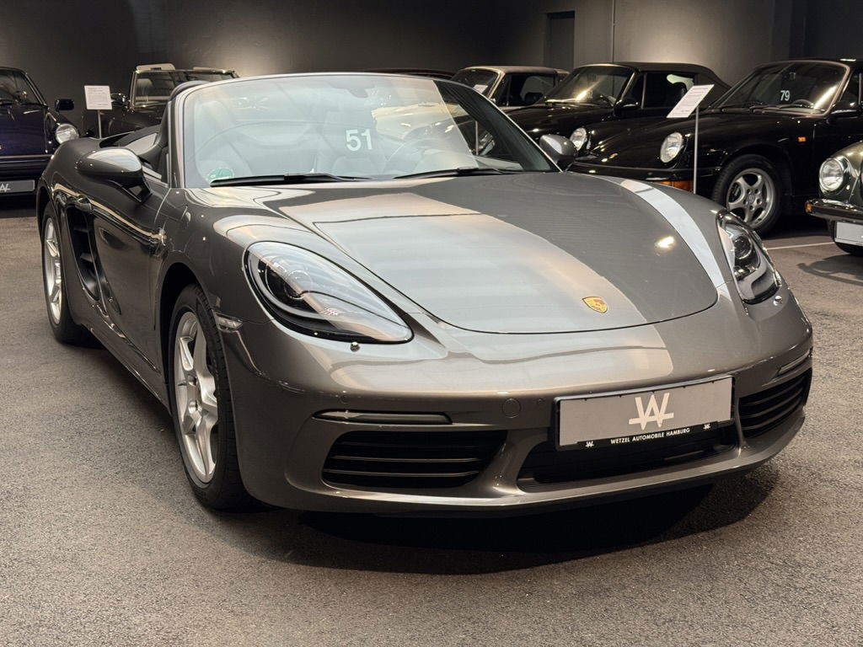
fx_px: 1197
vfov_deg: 30.3
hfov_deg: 39.7
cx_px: 432
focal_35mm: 48
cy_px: 324
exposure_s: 1/50
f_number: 1.78
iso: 80
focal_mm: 6.76
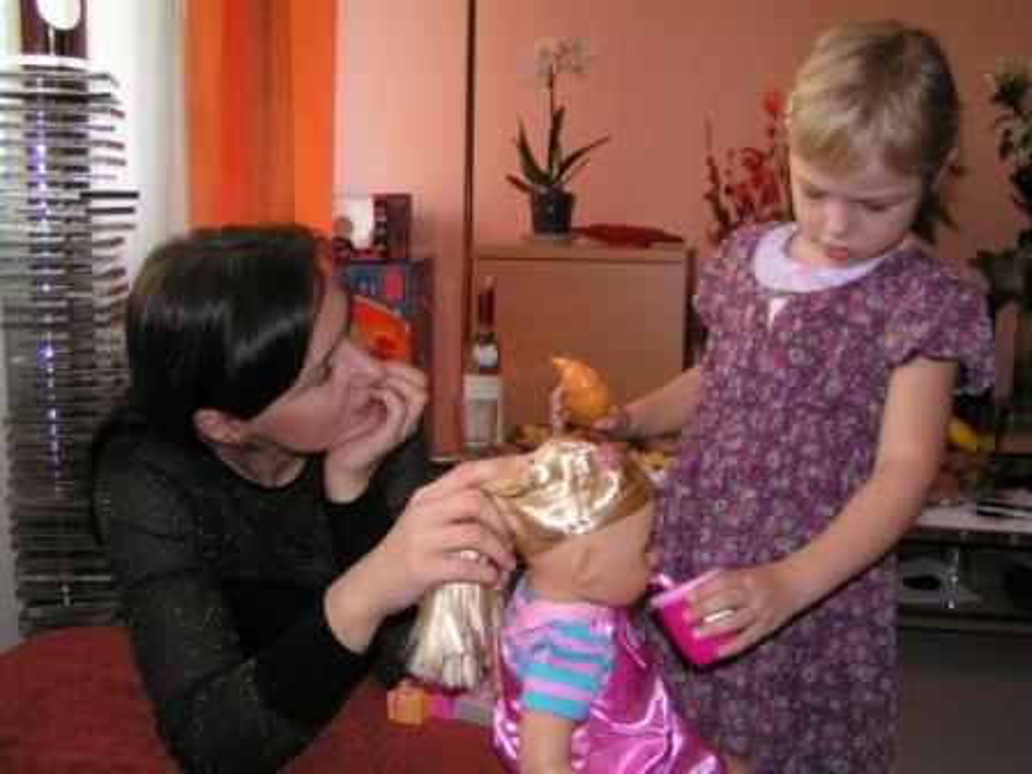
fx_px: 1133
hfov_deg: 49.0
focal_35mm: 38
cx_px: 516
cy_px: 387
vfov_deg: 37.7
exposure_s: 1/40
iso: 200
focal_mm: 5.8
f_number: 2.8
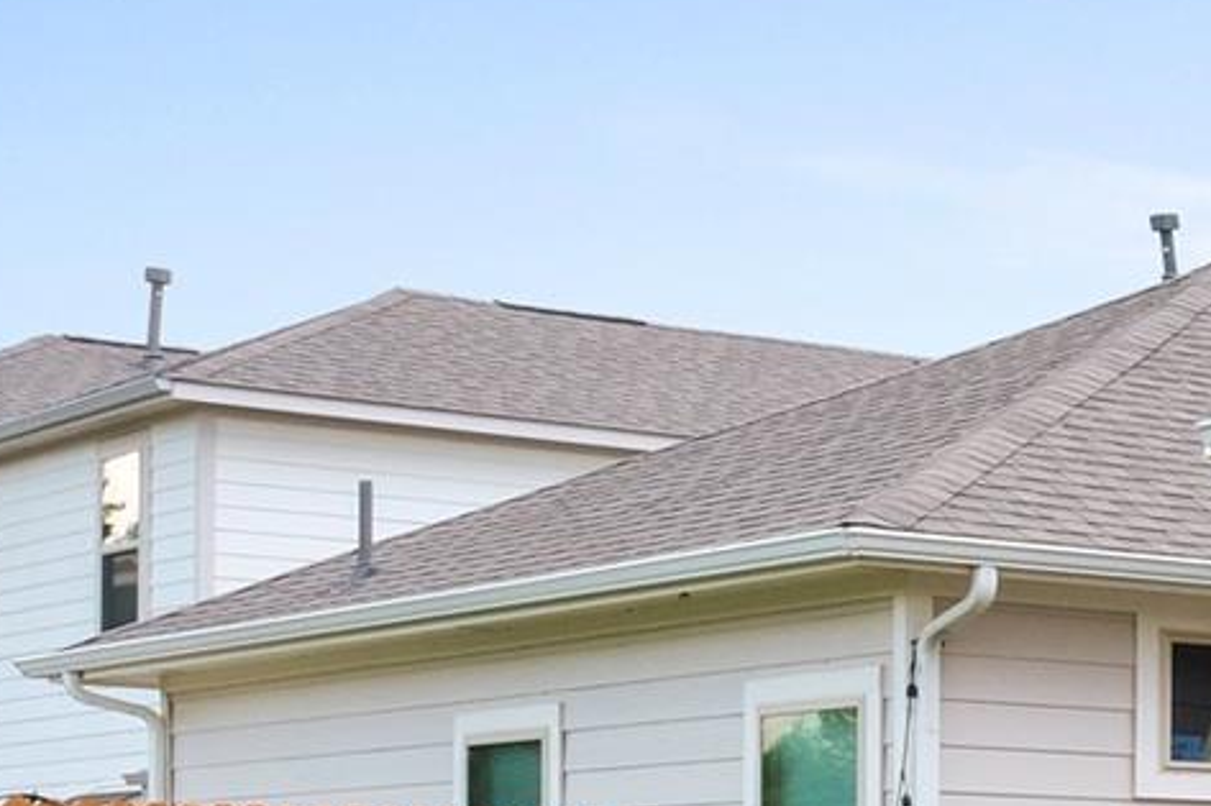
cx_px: 2256
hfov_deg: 16.2
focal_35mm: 104
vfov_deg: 12.7
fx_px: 3497
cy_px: 1094
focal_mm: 16
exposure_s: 1/20
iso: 800
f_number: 16
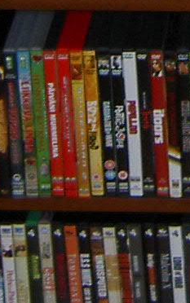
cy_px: -226
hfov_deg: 5.9
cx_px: 268
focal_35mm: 220
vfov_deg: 9.1
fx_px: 1820
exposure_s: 1/60
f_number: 2.8
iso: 50
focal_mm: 5.6
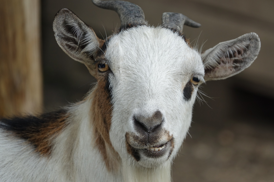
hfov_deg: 3.8
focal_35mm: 541
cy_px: 91
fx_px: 4117
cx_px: 137
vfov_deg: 2.5
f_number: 4
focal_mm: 198.21
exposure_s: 1/250
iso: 125
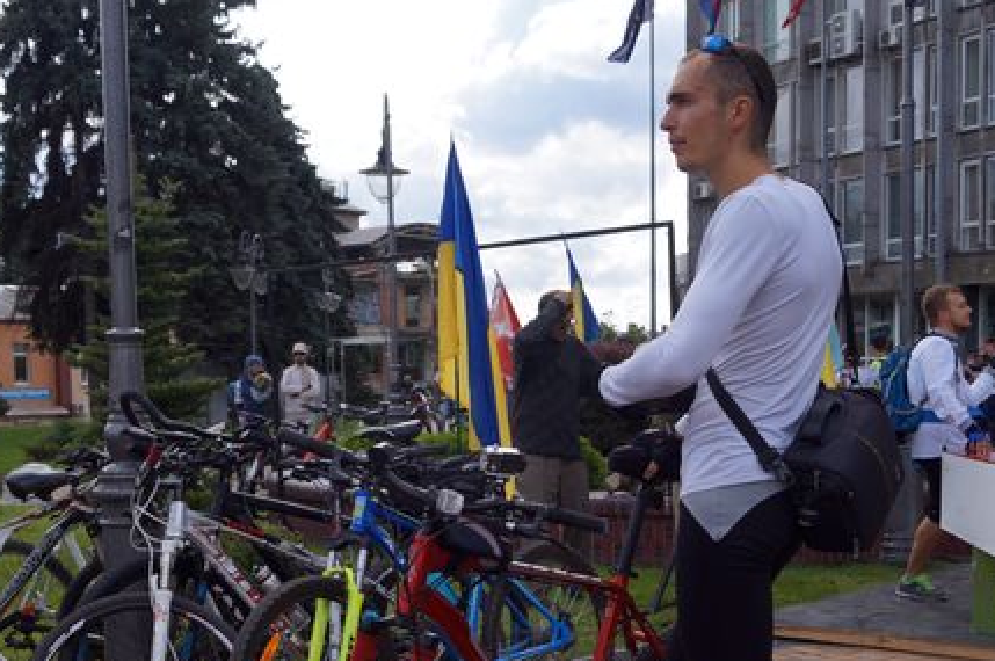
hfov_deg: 40.3
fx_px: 1353
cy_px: 530
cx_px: 445
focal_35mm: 49
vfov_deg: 26.9
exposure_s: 1/400
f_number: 4.5
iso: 100
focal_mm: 20
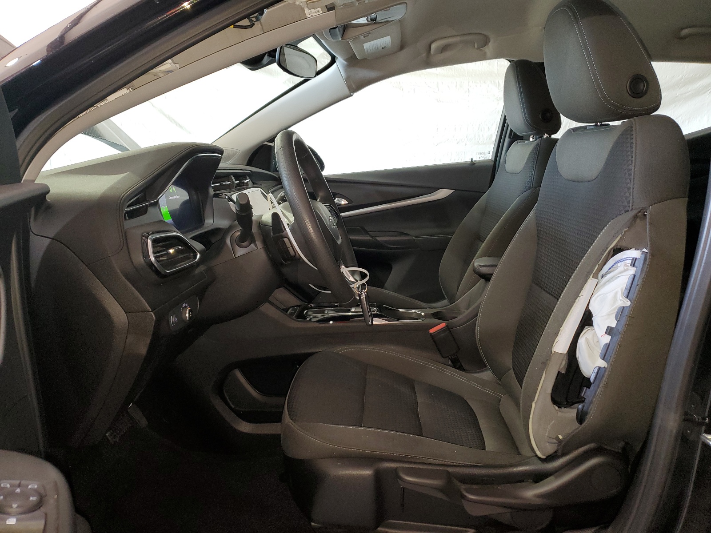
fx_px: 534
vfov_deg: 53.1
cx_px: 356
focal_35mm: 26
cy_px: 266
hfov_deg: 67.3
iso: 90
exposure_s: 1/60.2
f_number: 1.5
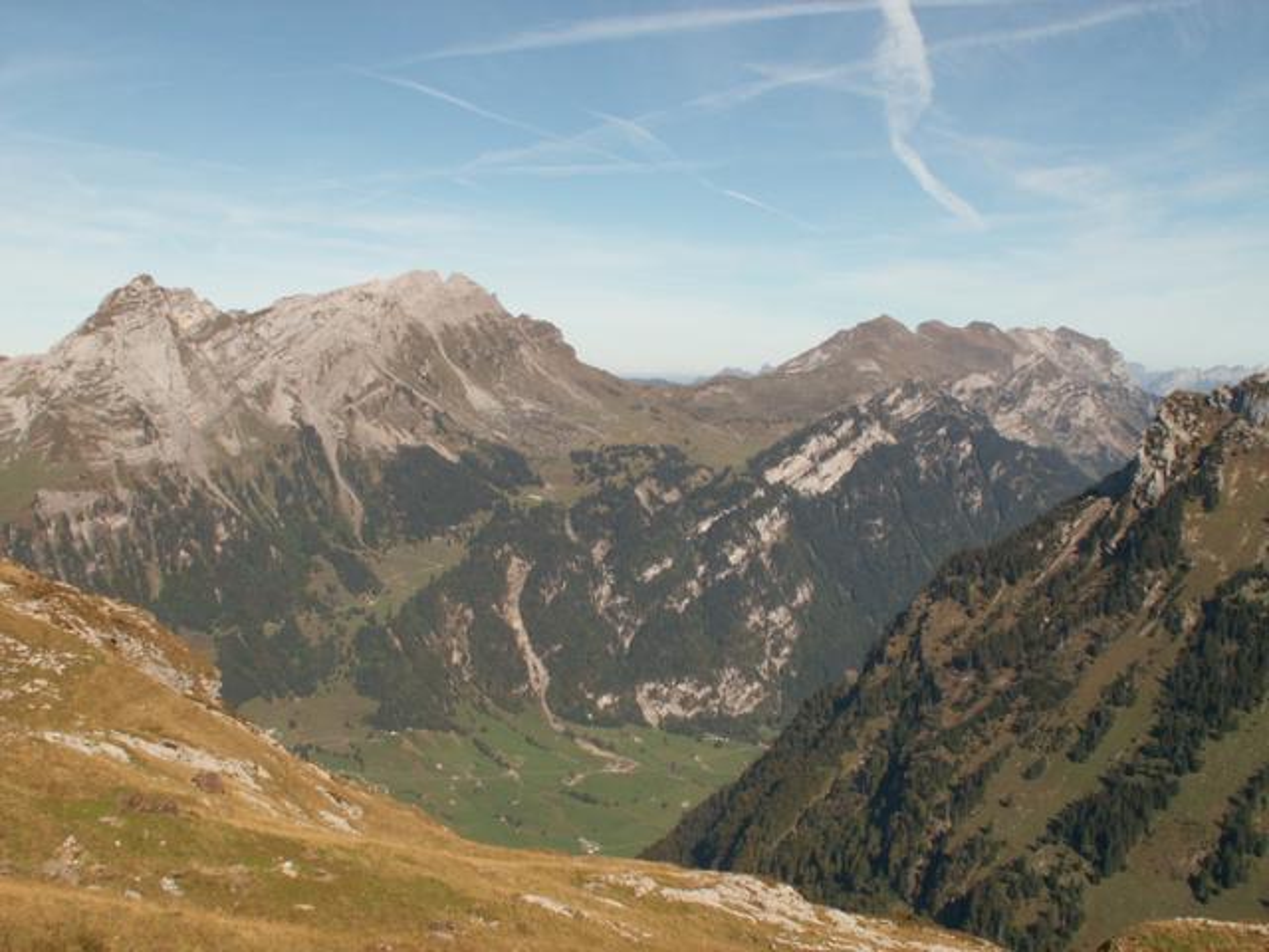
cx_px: 634
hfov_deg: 52.6
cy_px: 476
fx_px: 1283
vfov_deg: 40.7
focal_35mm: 35
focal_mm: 5.86
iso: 50
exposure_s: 1/200
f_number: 7.1
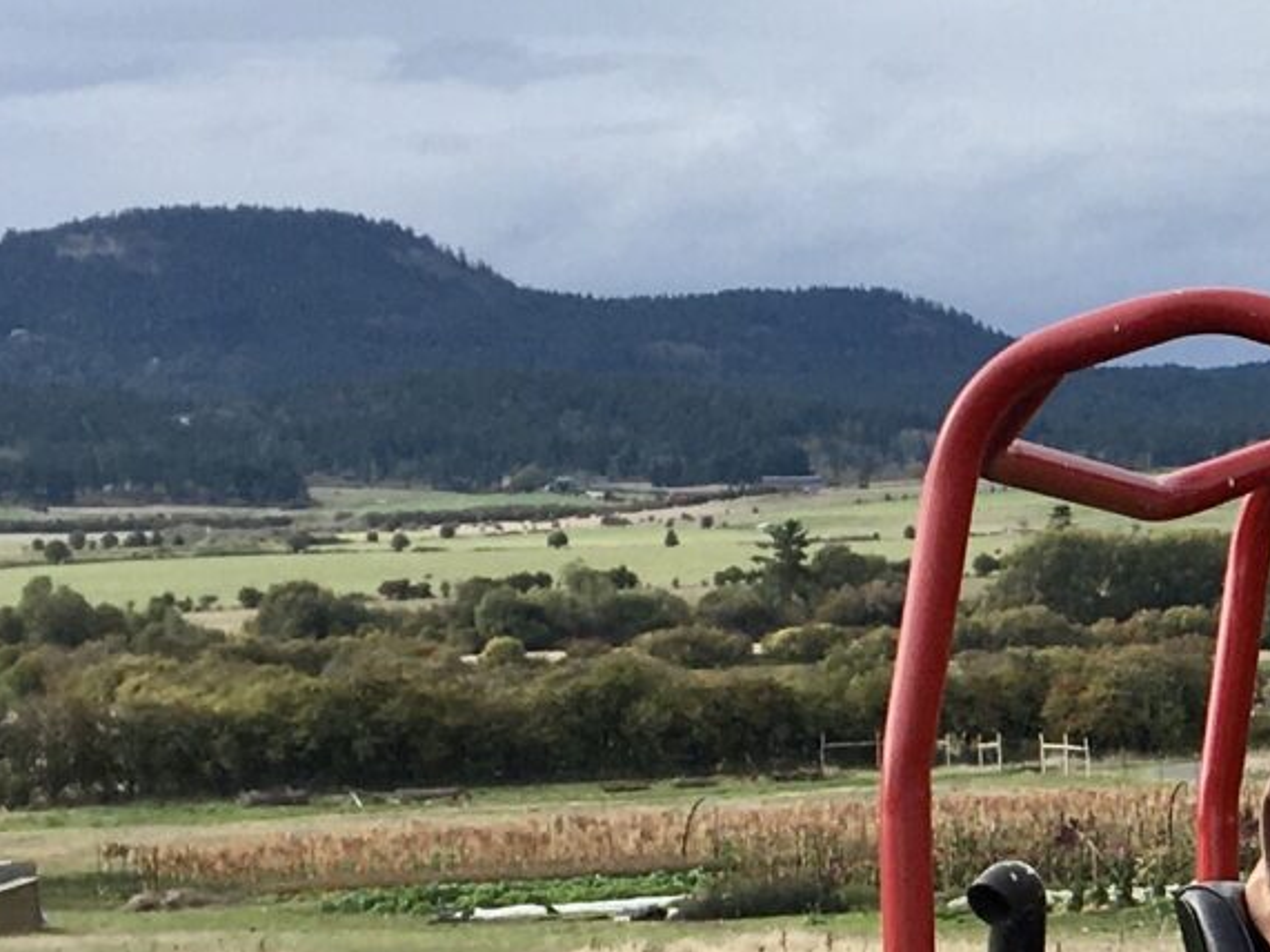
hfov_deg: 13.8
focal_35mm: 130
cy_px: 1081
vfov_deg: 11.2
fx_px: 4768
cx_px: 2146
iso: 25
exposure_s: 1/916
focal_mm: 4.15
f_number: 2.2
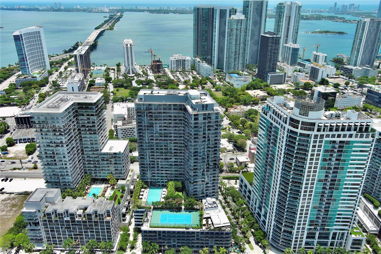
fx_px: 307
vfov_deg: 44.9
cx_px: 190
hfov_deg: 63.7
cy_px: 127
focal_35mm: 29
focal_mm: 10.57
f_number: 2.8
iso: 101
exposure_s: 1/1300
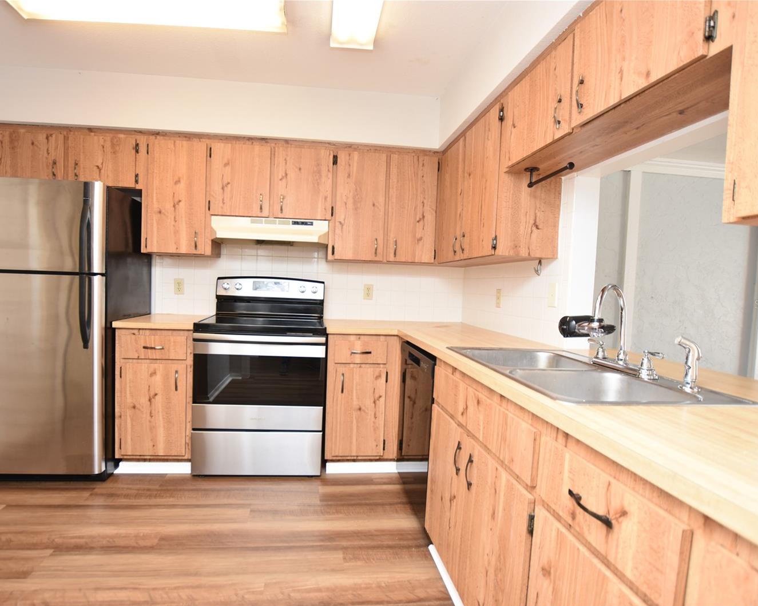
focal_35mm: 17
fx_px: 381
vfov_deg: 77.0
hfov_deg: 89.4
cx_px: 348
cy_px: 304
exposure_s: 1/60
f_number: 4
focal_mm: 10
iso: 200
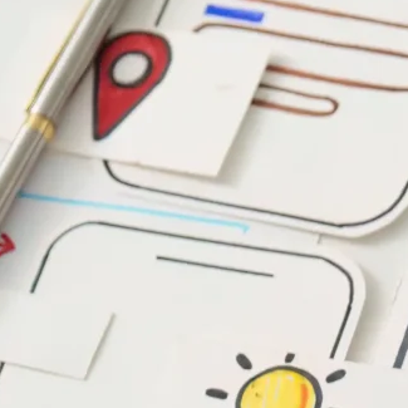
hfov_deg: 5.1
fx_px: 4467
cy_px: 471
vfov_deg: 5.2
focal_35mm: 335
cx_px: 1016
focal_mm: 50
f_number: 2.8
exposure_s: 1/250
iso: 800
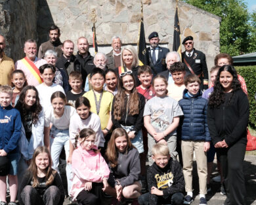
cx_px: 95
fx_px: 462
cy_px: 89
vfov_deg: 25.0
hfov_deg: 30.8
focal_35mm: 61
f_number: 8
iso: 160
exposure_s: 1/250
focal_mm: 21.9
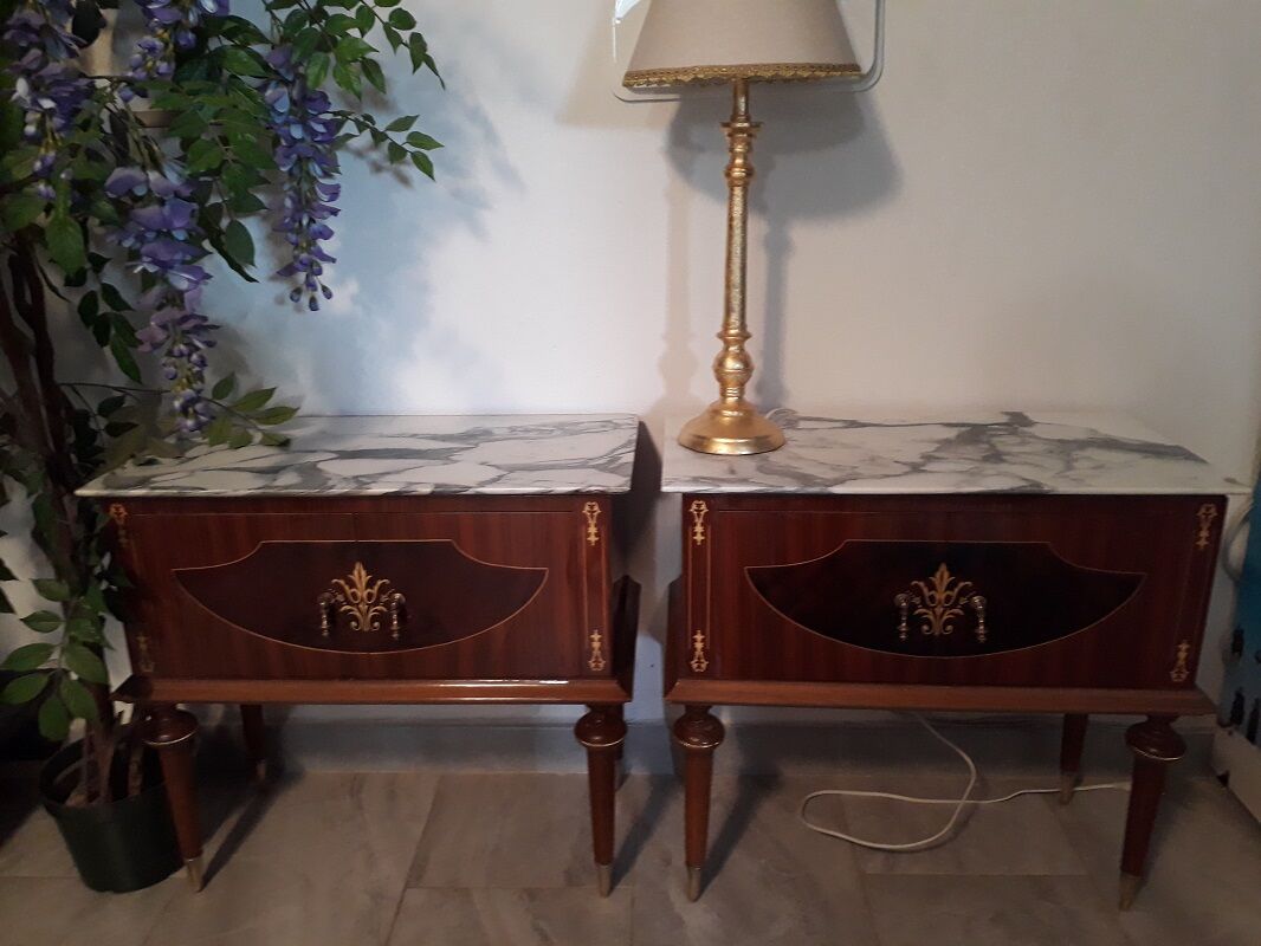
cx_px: 630
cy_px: 473
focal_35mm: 27
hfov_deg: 65.3
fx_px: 984
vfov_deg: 51.4
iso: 250
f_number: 1.9
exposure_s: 1/17
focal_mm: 3.6
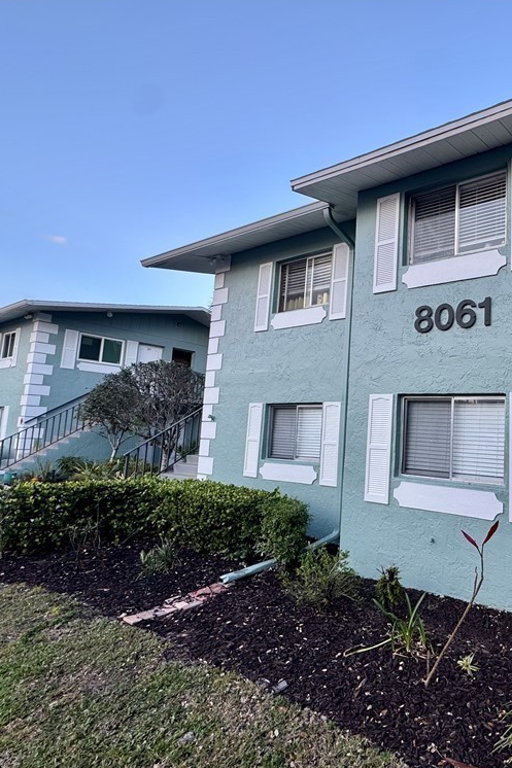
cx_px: 431
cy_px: 385
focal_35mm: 20
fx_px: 427
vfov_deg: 84.0
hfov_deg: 56.0
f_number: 2.2
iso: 40
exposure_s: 1/195
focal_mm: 2.22
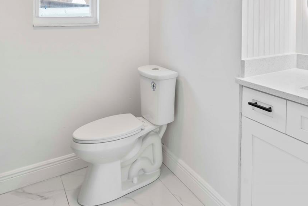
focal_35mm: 30
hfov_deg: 60.0
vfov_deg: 40.5
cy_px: 23
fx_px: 257
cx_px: 213
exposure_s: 1/8
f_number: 9
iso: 200
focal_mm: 16
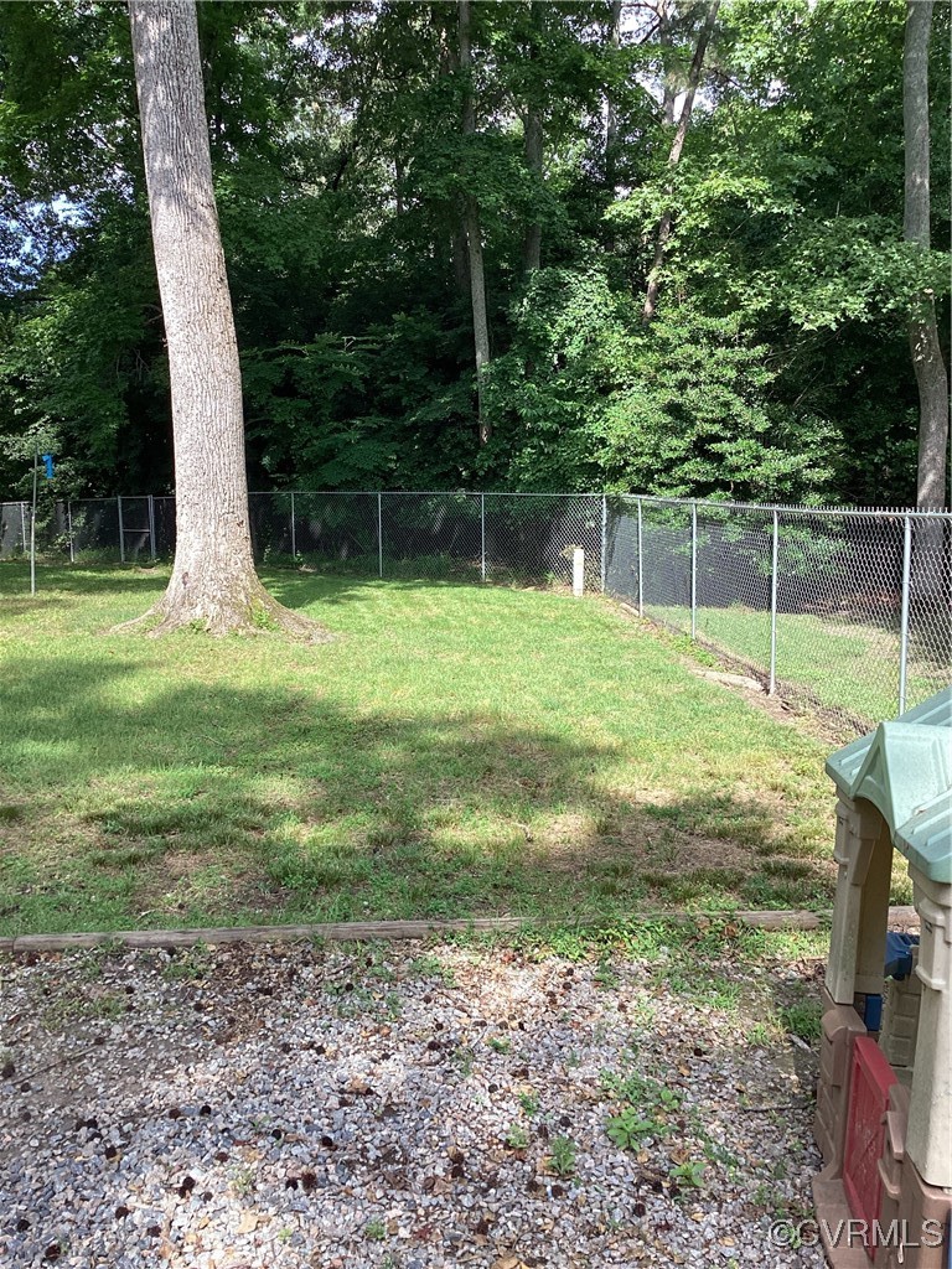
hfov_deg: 45.4
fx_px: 1137
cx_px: 476
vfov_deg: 58.4
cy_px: 634
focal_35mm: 31
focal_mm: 3.3
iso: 25
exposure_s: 1/334
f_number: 2.4
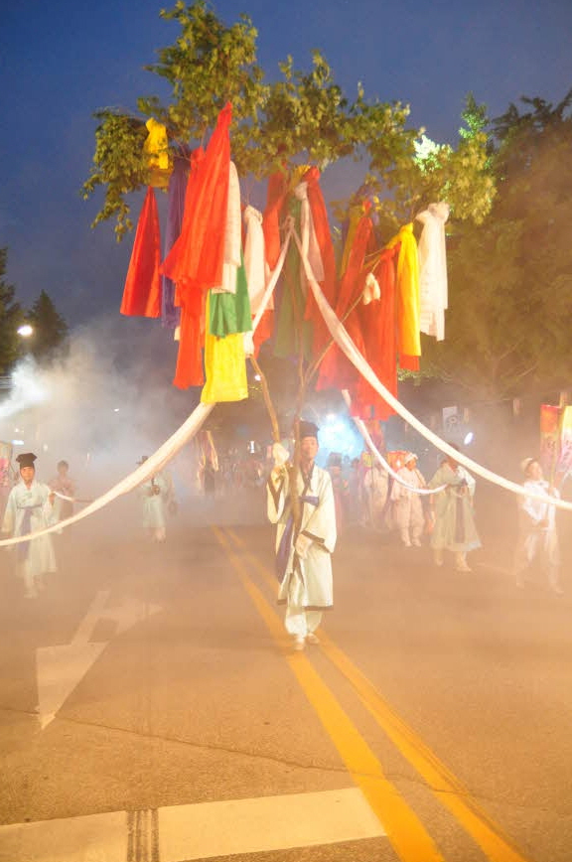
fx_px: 669
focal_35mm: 28
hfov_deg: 46.3
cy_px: 426
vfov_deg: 65.5
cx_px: 291
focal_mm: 18
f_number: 3.5
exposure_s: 1/60
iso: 1600
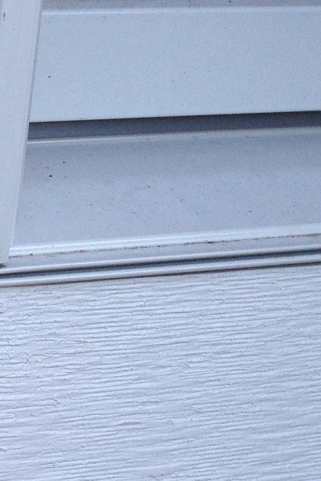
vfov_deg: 16.2
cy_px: 346
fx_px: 1684
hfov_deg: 9.7
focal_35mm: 126
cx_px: -444
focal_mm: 4.28
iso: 64
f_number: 2.4
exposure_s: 1/149
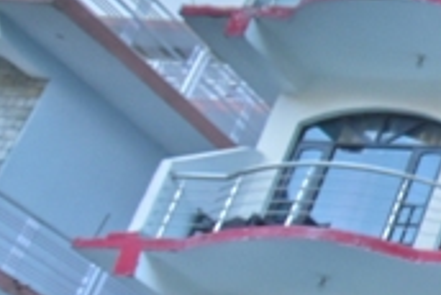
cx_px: 1273
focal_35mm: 101
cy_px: 358
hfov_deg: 11.9
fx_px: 1238
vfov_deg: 13.2
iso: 1600
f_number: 9
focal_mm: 16
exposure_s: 1/200
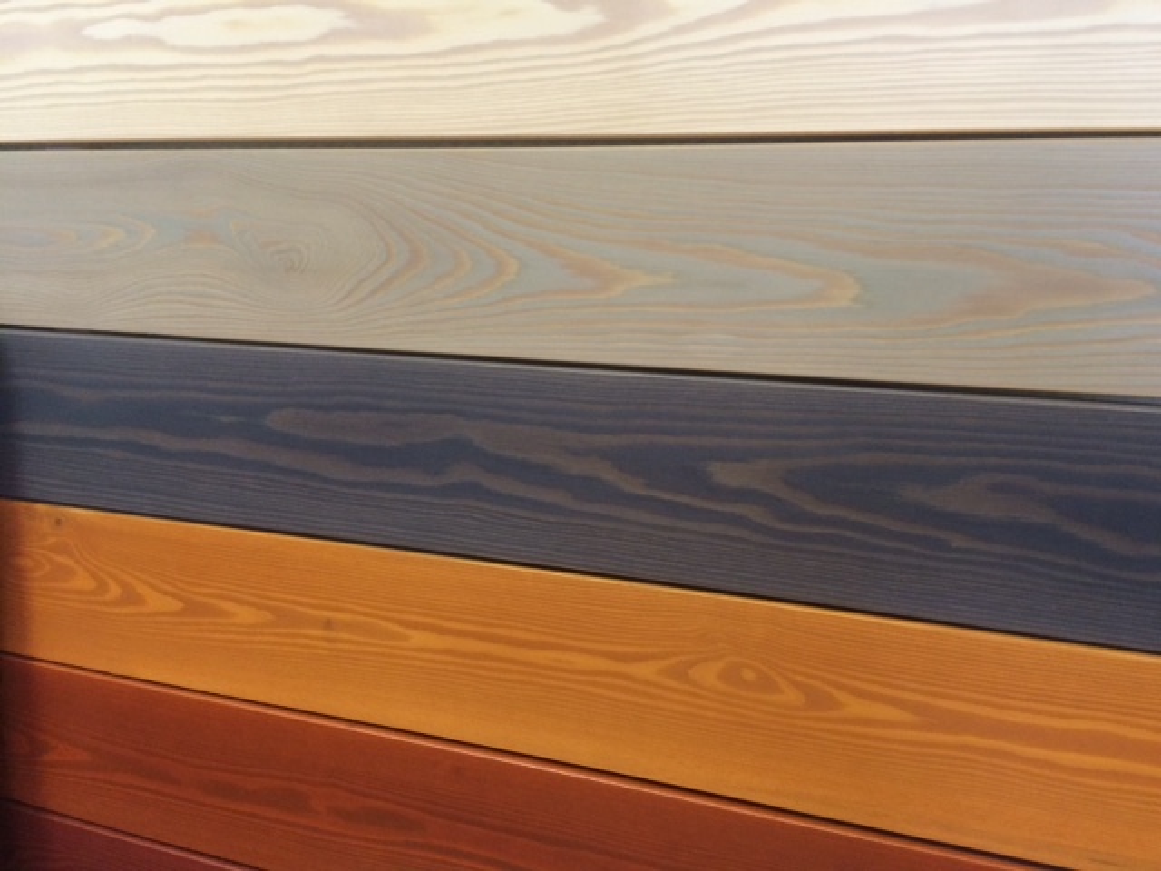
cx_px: 580
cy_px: 436
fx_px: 973
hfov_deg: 61.7
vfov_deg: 48.2
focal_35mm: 29
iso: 200
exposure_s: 1/33
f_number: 2.2
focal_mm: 4.15
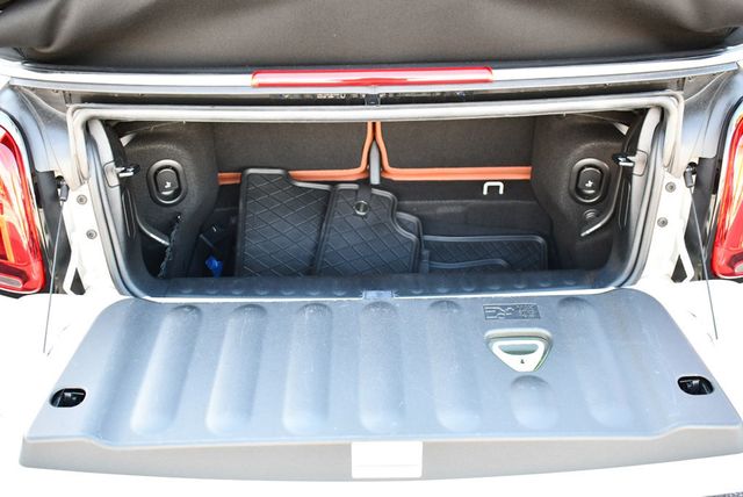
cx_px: 372
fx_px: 744
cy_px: 248
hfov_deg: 53.1
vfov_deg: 36.9
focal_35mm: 36
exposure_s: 1/125
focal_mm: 18
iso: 1000
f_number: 3.5
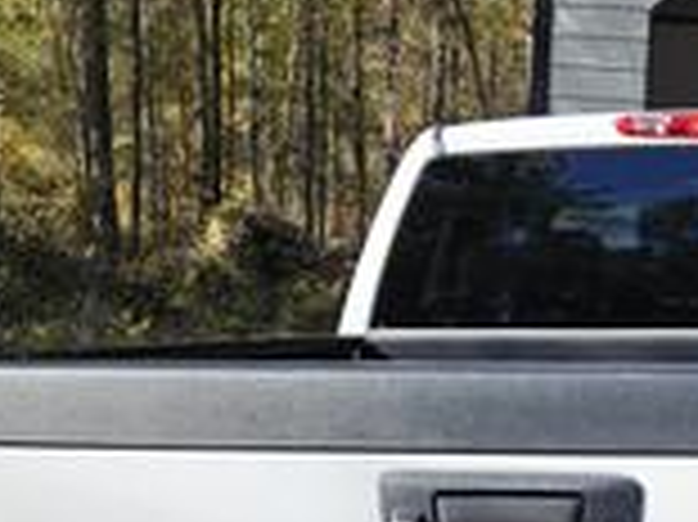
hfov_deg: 25.0
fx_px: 1511
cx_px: 671
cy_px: 531
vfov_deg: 19.0
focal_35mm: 75
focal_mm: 5.4
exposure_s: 1/1559
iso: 32
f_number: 1.8
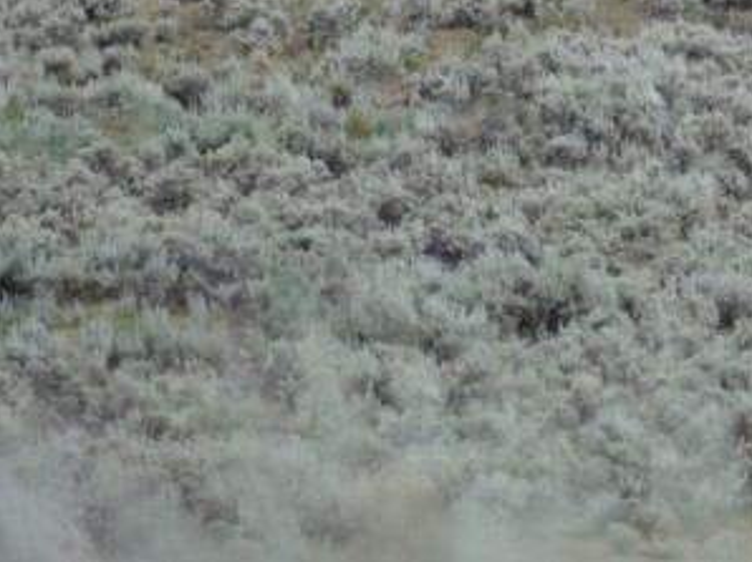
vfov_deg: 1.5
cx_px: 684
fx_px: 21511
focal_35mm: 991
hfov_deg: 2.0
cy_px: -295
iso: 450
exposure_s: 1/1000
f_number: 5.6
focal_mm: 200
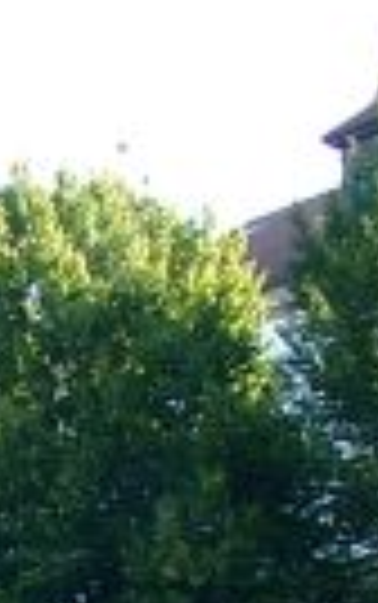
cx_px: -32
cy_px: 788
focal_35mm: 215
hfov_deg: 6.1
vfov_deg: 9.6
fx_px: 3536
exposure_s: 1/93.1
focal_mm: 7.13
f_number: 4
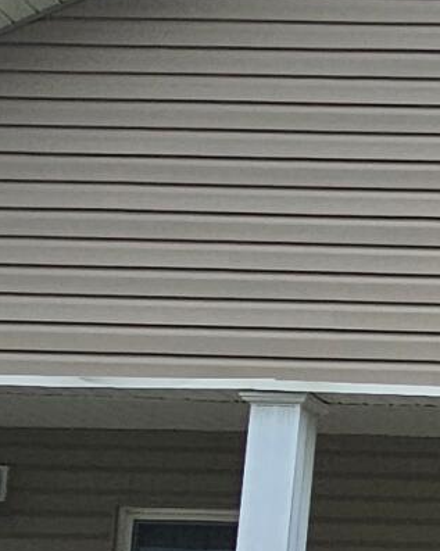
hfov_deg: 13.4
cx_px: 923
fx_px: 1564
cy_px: 500
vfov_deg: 19.6
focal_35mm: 96
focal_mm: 2.2
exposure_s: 1/3363
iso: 50
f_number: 2.2
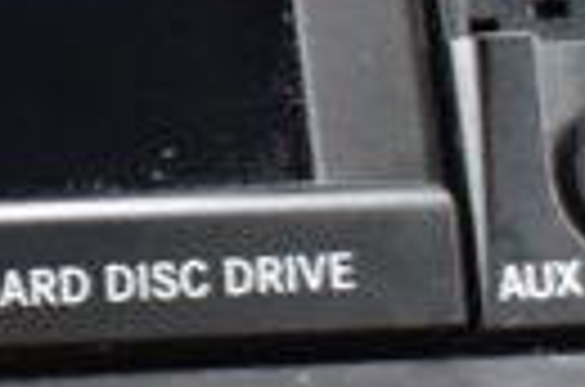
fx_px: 5755
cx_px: -1161
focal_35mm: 355
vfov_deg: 3.8
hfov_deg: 5.5
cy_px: 32
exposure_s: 1/20
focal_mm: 30
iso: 400
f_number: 6.3
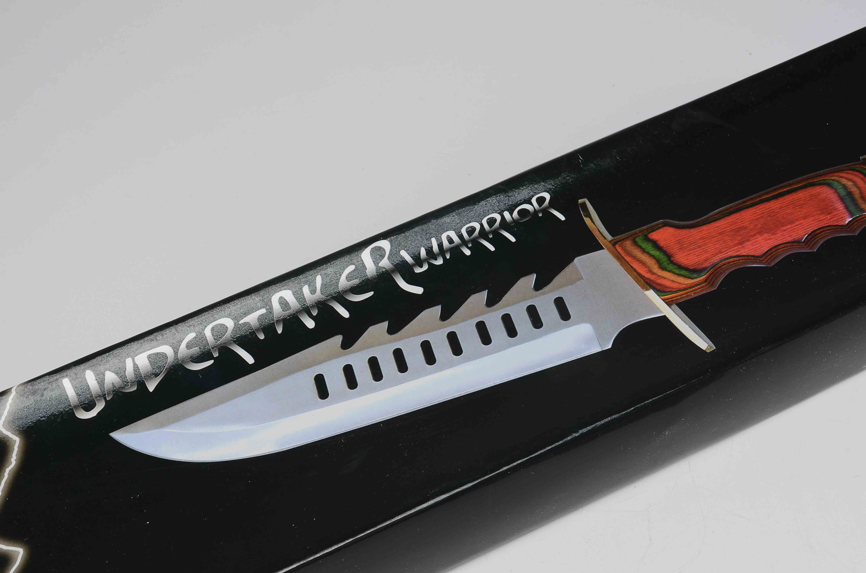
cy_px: 286
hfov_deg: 35.1
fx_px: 1368
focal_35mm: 57
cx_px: 433
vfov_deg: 23.7
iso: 100
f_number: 11
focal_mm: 38
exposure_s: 1/80
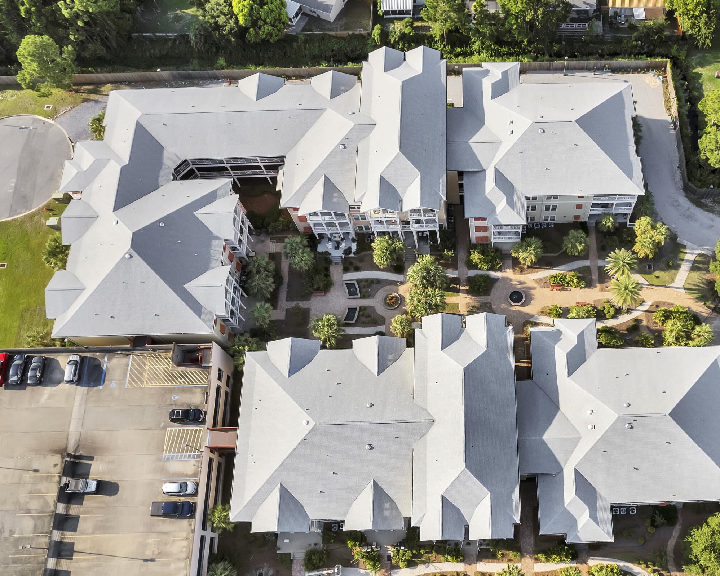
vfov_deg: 47.0
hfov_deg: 55.6
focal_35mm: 31
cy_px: 326
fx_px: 661
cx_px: 499
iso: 100
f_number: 2.8
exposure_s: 1/640
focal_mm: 8.38
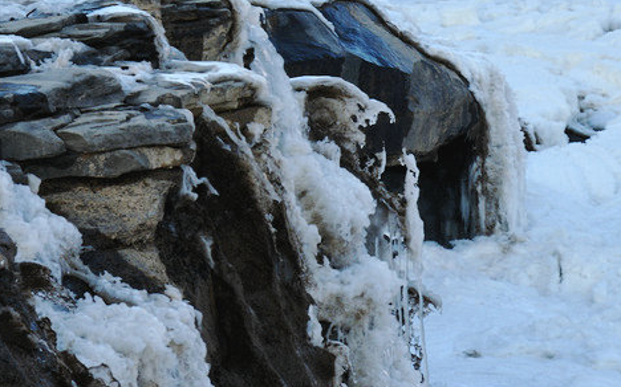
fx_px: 5295
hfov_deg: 6.7
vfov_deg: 4.2
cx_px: 494
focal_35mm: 313
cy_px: 71
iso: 160
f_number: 9
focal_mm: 120
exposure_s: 1/160
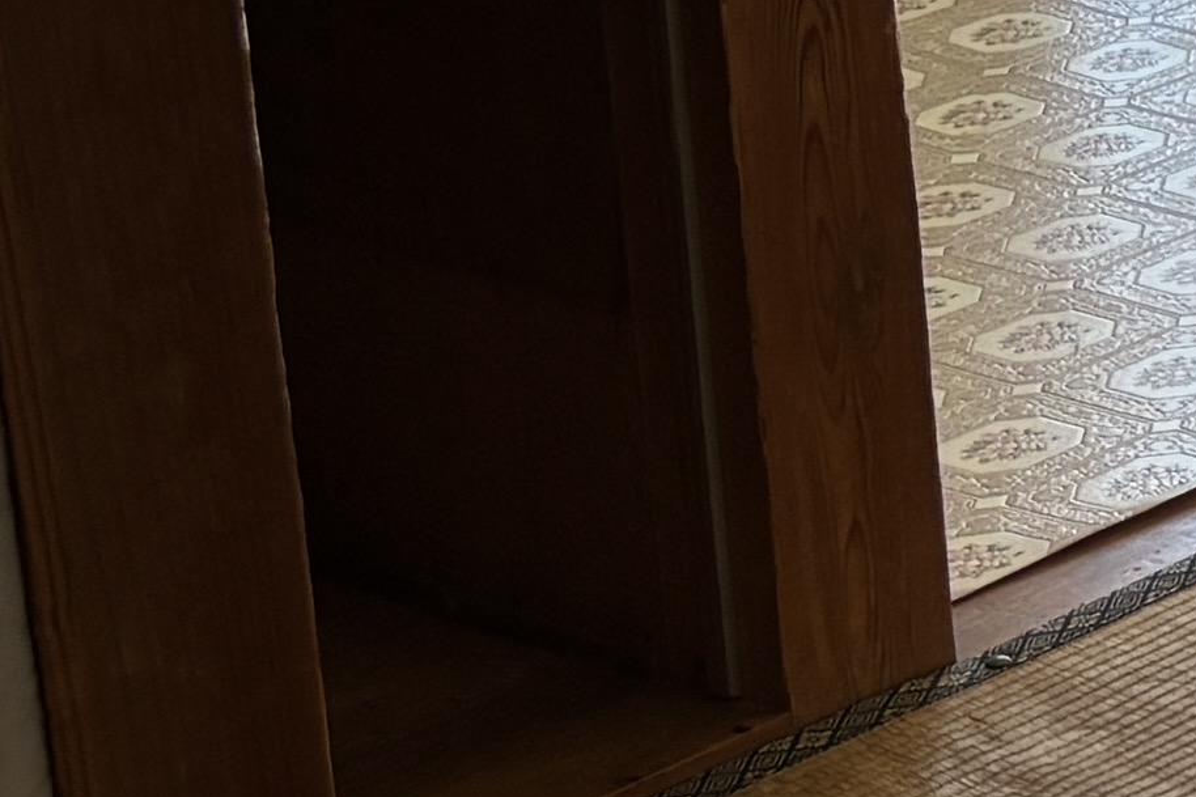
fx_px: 5613
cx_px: 3591
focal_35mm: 169
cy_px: -780
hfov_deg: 9.5
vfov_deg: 7.8
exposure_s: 1/260
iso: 40
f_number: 1.6
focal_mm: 5.96
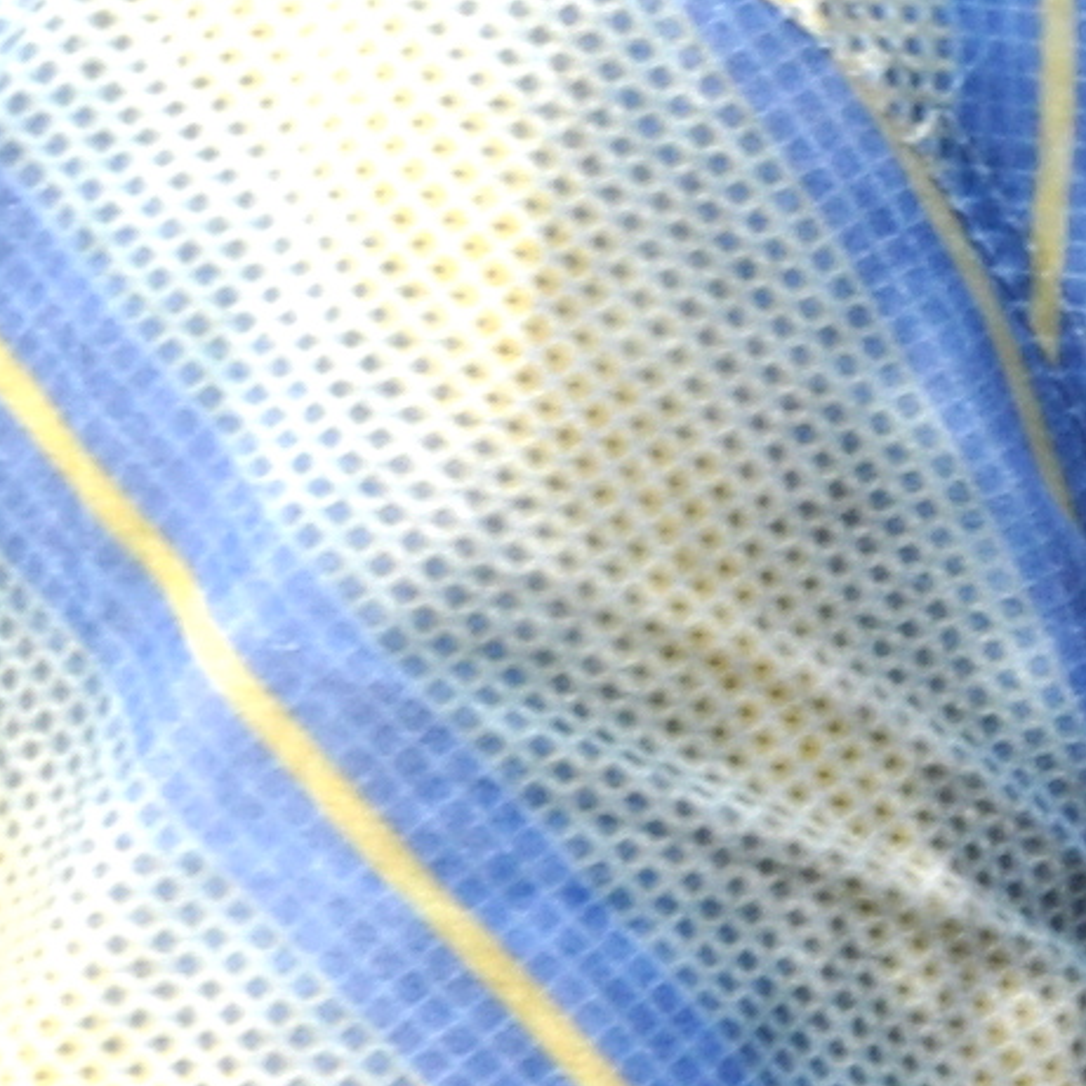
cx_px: 4690
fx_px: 10932
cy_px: 396
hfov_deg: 5.0
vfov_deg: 5.7
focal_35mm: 308
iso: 200
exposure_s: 1/160
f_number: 13
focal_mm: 26
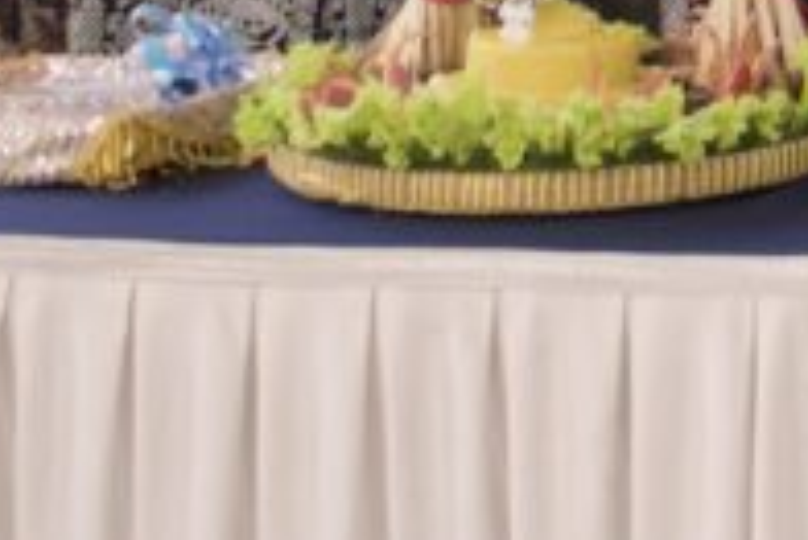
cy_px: -831
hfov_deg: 12.9
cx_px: 1393
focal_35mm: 146
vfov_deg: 8.5
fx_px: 3279
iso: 160
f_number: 5.6
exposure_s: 1/40
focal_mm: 28
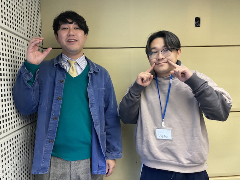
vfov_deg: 53.1
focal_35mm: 26
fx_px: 180
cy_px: 90
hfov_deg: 67.3
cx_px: 120
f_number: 1.8
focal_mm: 4.25
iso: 500
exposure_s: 1/33
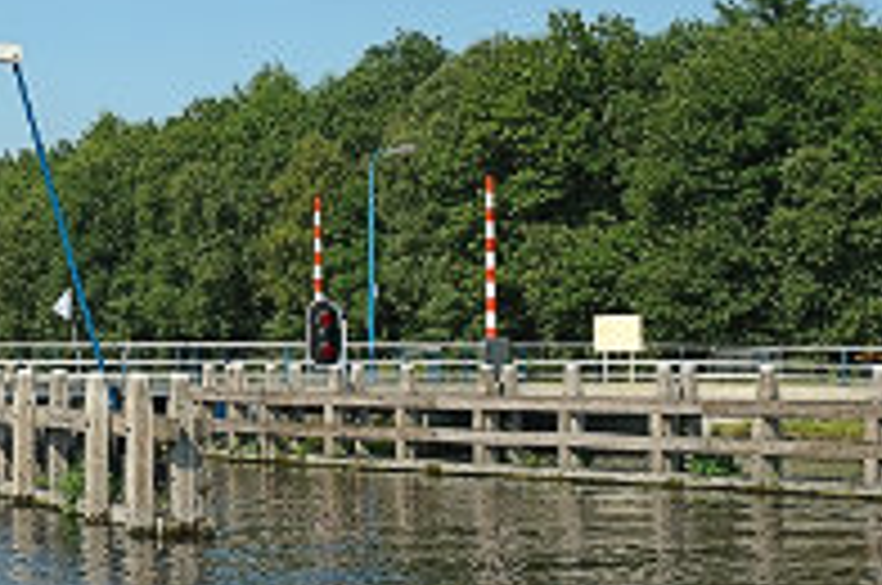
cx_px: -92
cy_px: 274
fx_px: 2446
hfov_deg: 19.6
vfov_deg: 13.6
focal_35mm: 100
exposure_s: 1/125
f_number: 10
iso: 100
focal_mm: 29
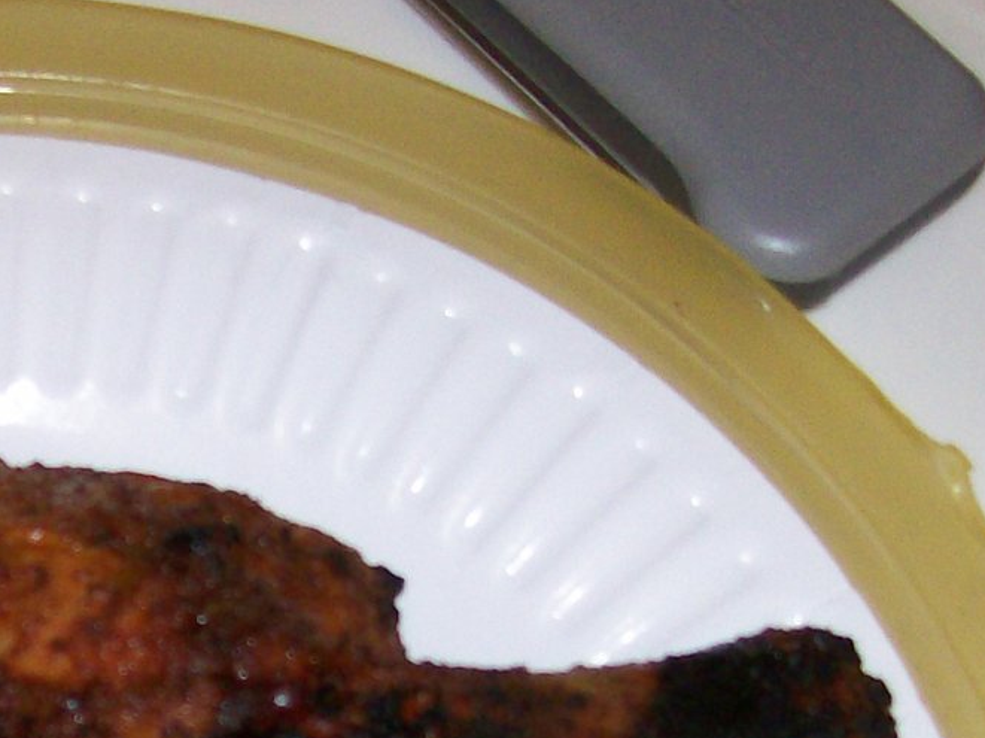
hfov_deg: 17.6
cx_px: -13
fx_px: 3100
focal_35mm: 109
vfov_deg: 12.9
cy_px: 1067
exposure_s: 1/64
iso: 140
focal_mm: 6
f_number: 2.7
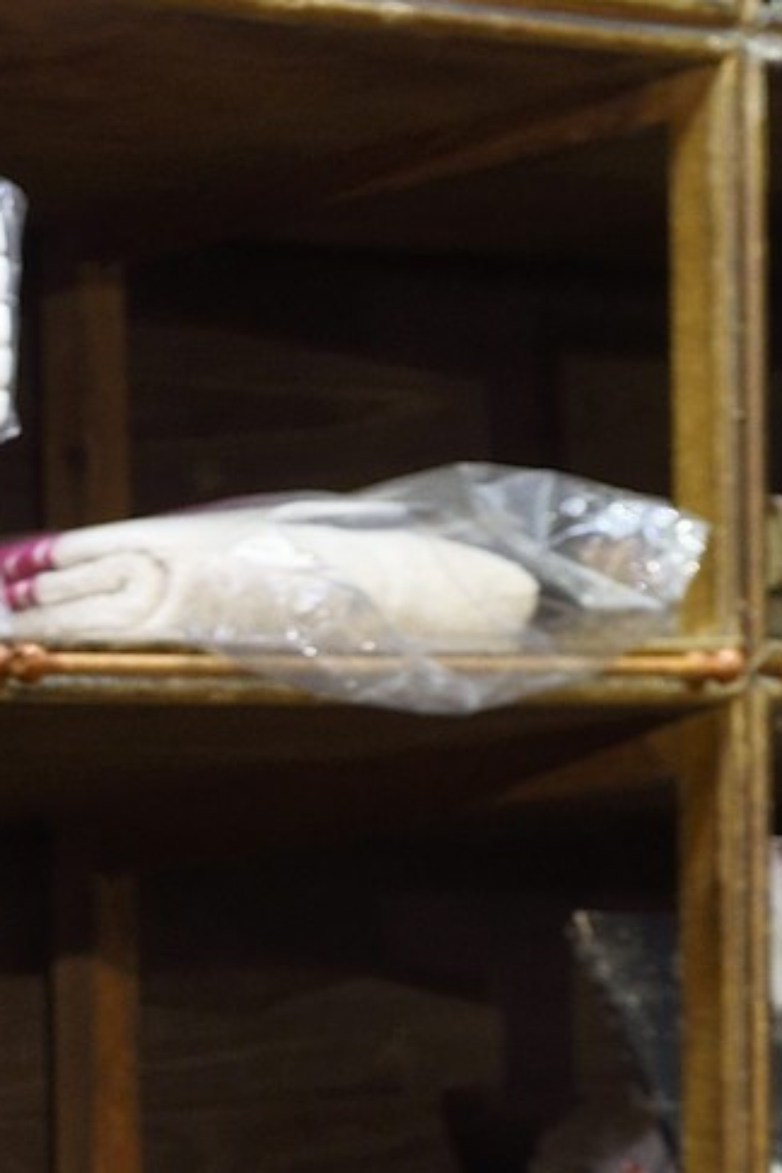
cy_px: 2630
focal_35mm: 272
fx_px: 8862
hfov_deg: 5.0
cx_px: -53
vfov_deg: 7.2
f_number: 5
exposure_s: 1/13
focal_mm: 55
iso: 800
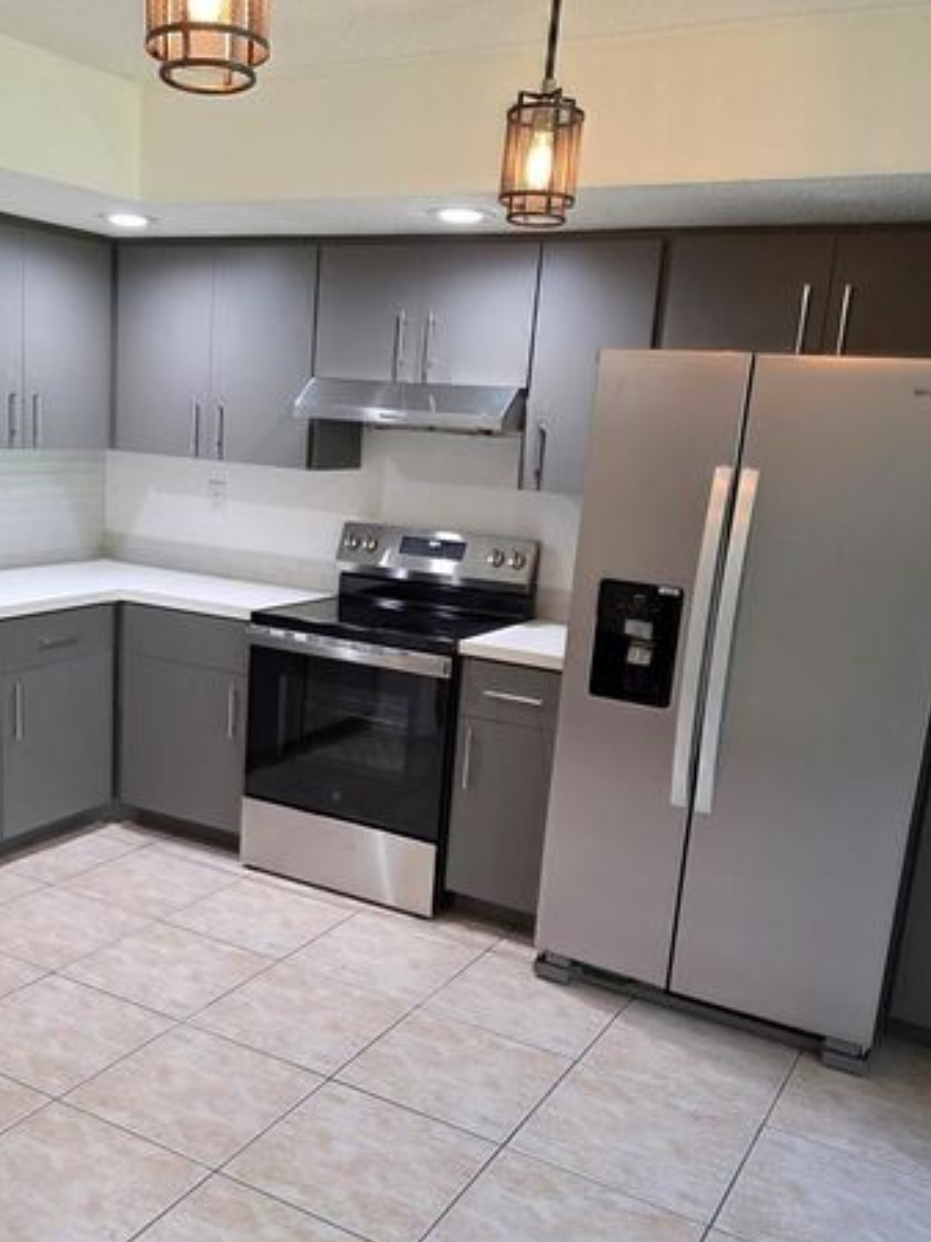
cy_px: 693
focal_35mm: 34
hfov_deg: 41.5
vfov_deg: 53.8
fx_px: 1220
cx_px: 347
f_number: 1.7
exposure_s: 1/120
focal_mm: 6.3
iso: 320
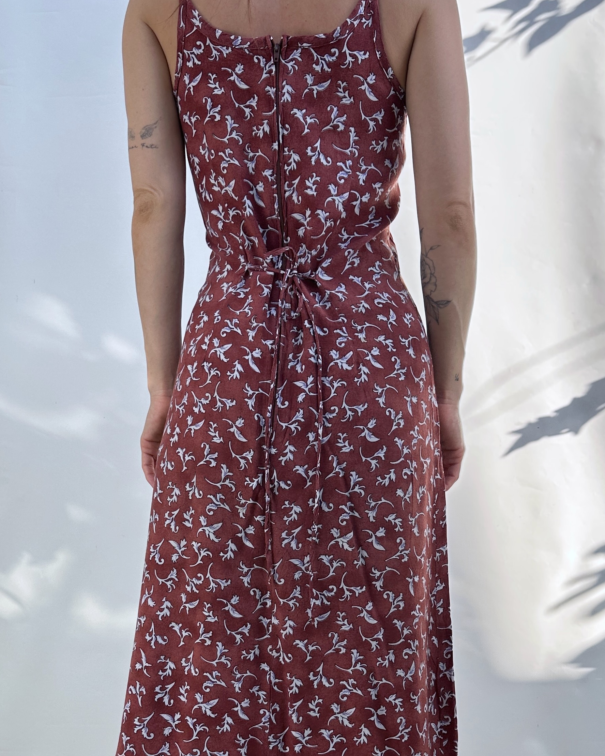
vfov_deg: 47.2
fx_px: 850
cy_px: 497
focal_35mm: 38
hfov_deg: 39.1
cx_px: 277
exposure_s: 1/810
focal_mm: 6.86
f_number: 1.78
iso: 80
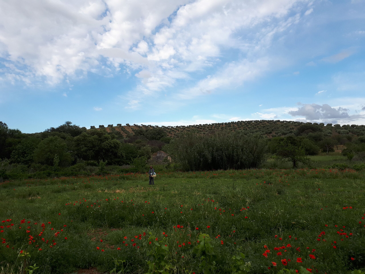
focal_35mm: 27
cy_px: 137
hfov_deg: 65.3
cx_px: 182
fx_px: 285
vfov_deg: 51.4
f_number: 1.9
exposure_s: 1/760
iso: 40
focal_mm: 3.6
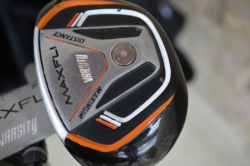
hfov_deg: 31.4
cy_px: 81
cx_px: 114
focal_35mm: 64
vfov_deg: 21.2
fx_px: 444
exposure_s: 1/60
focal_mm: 38
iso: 640
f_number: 5
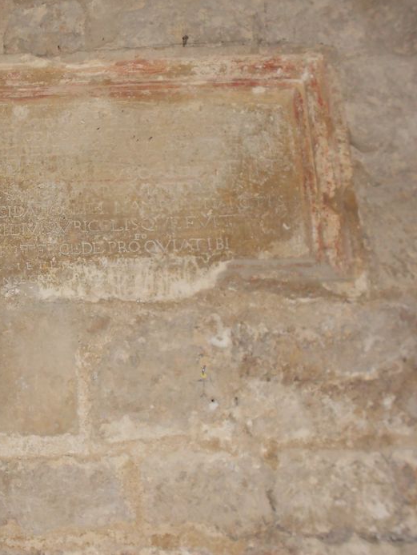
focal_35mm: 43
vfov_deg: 43.8
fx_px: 690
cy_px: 276
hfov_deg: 32.3
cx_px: 61
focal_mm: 6
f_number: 3.6
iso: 200
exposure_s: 1/30
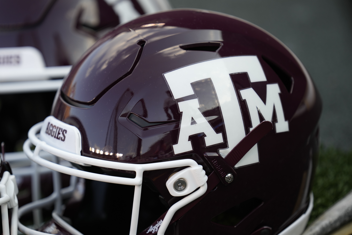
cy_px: 118
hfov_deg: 5.2
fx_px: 3911
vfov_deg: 3.4
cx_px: 176
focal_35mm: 400
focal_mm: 400
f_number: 2.8
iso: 400
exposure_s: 1/500
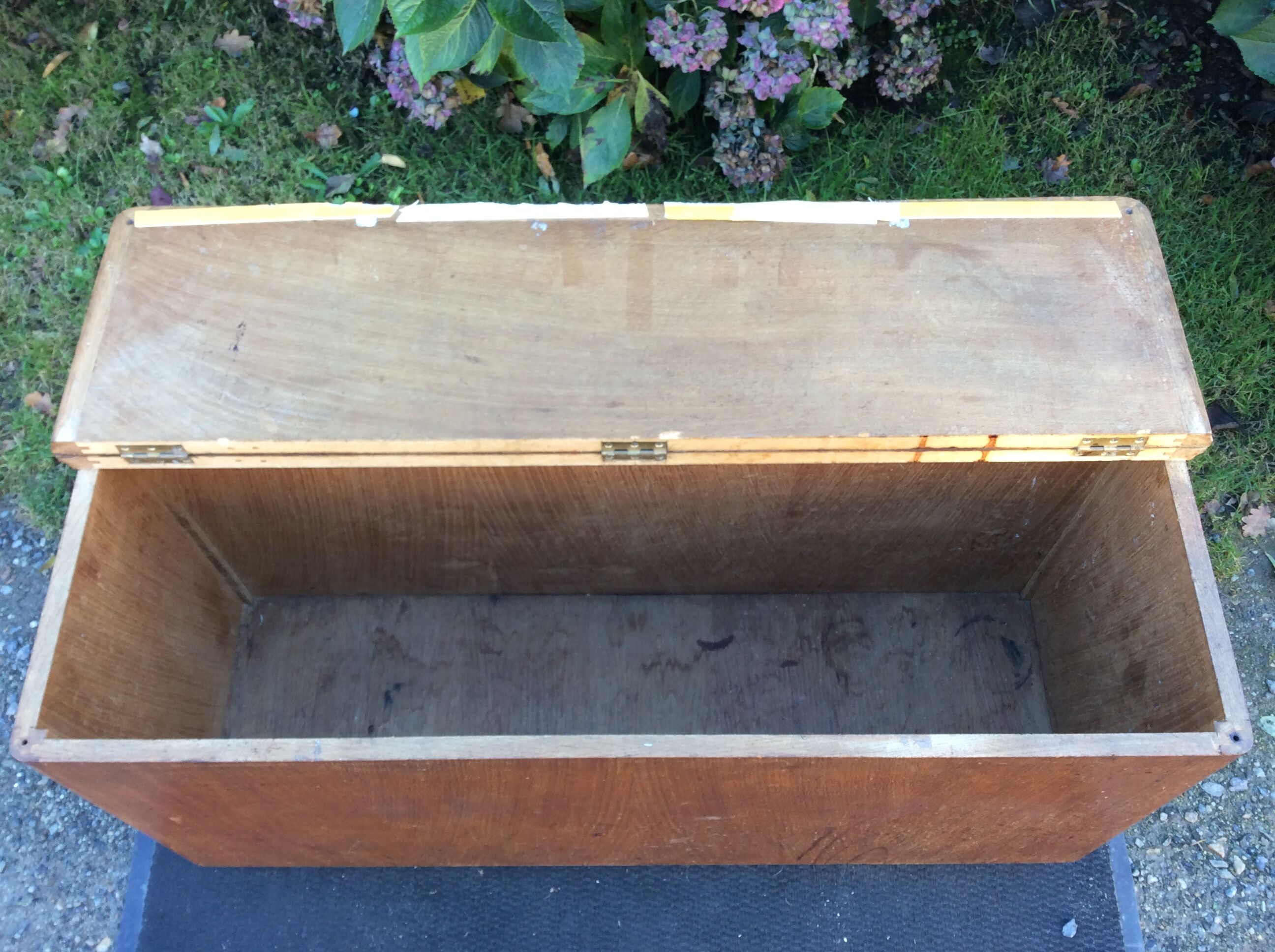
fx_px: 1177
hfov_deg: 56.9
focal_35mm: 32
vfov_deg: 44.1
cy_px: 476
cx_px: 638
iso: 32
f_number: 2.4
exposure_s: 1/33
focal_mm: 3.3
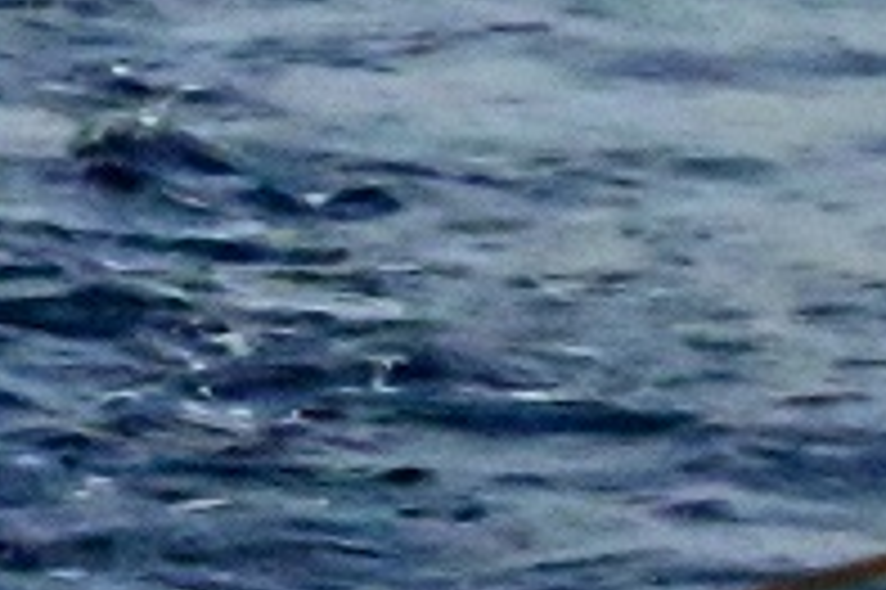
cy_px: -669
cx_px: -1943
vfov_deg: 2.6
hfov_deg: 3.7
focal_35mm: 534
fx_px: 13131
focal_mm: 70
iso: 25600
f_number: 29
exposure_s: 1/8000
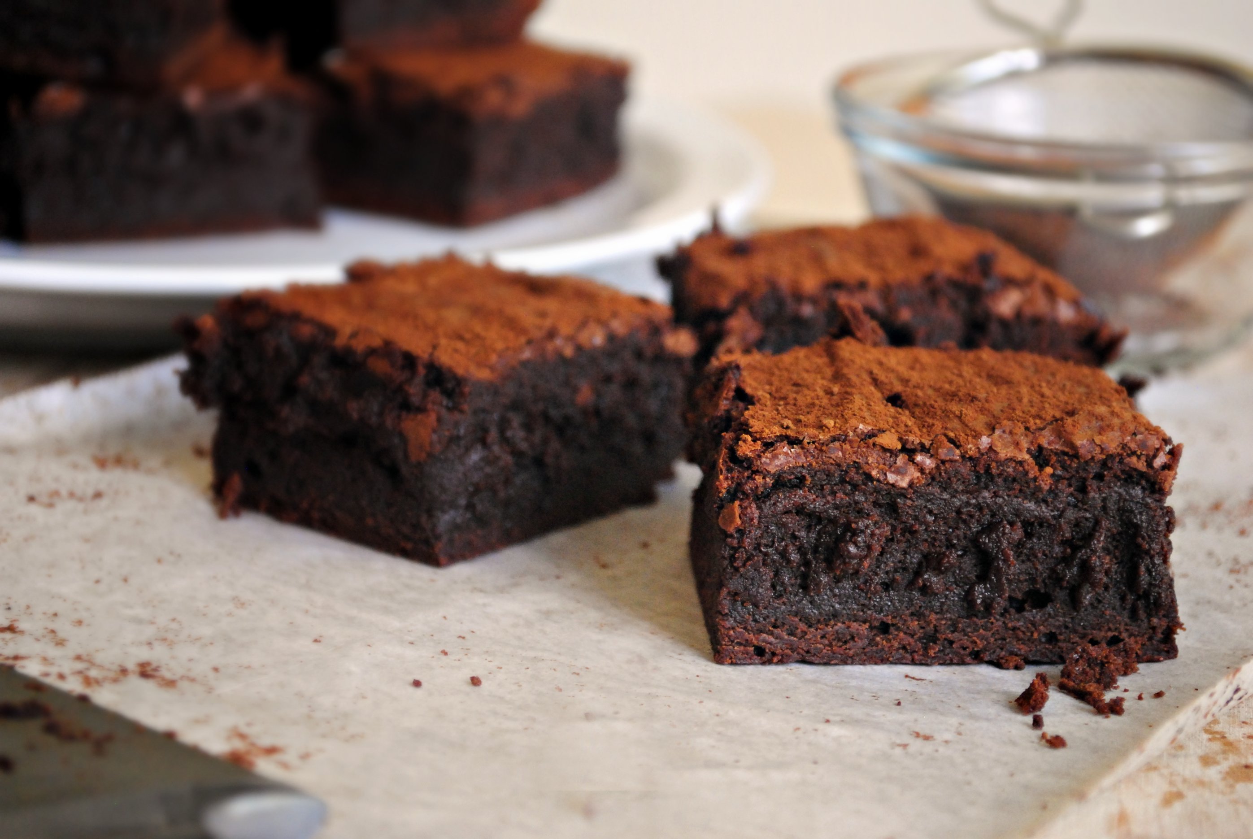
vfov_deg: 16.6
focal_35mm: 82
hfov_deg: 24.6
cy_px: 420
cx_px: 626
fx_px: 2875
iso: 800
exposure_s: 1/40
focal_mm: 55
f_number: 5.6
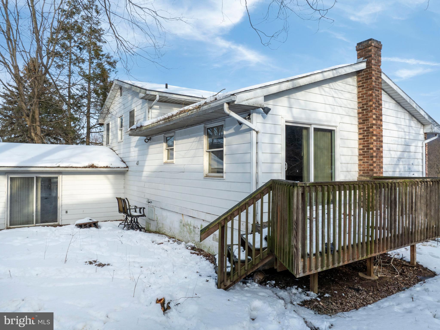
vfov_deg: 56.8
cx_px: 220
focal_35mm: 24
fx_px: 305
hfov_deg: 71.6
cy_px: 165
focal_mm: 12.29
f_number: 7.1
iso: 100
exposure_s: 1/240
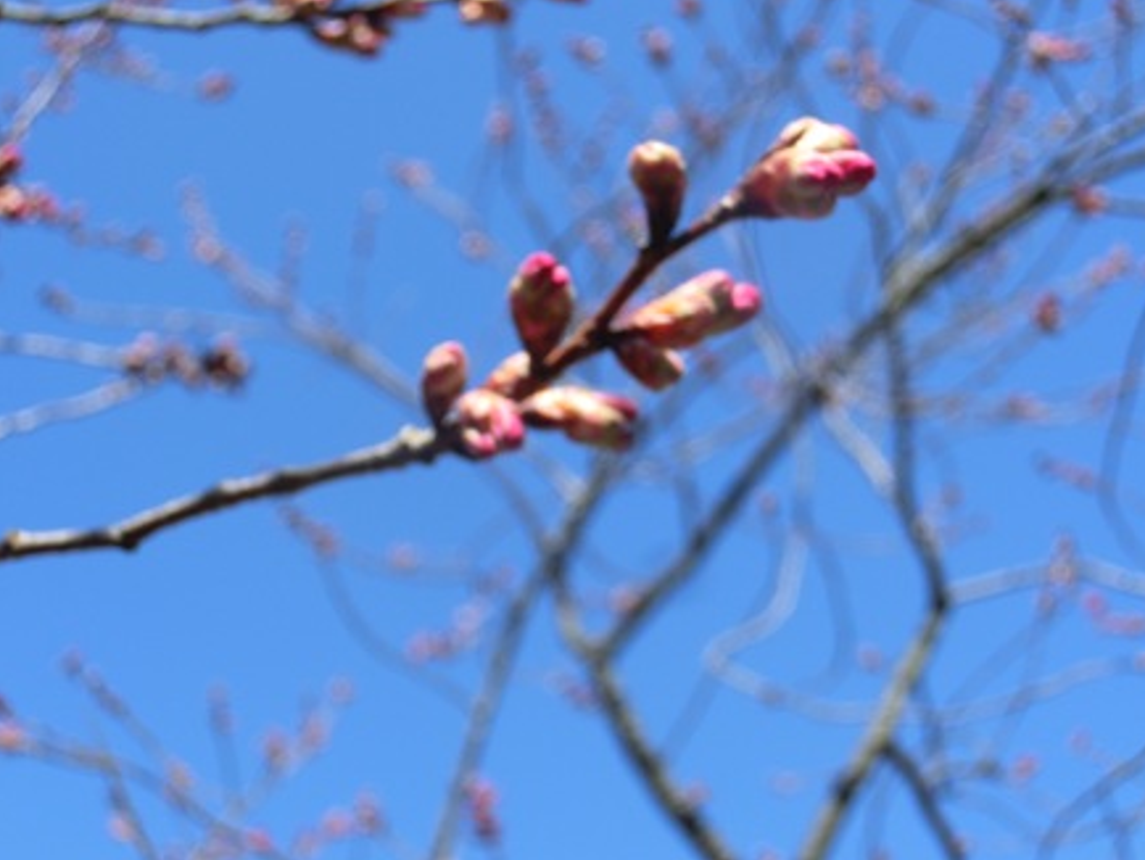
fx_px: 2151
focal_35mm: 65
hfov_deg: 29.8
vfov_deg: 22.6
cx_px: 586
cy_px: 419
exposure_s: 1/400
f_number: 4.6
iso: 100
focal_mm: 11.1
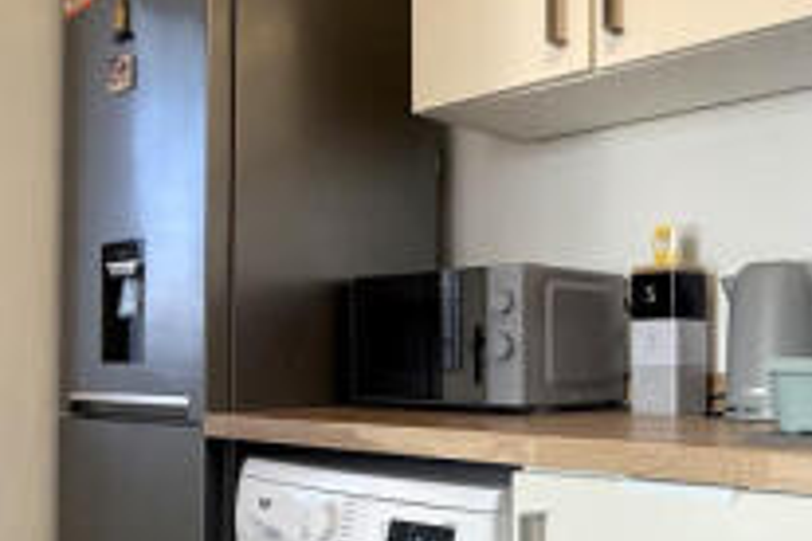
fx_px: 925
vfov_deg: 32.2
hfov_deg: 45.8
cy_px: 378
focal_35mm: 41
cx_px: 606
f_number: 2.2
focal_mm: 2.22
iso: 64
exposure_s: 1/184
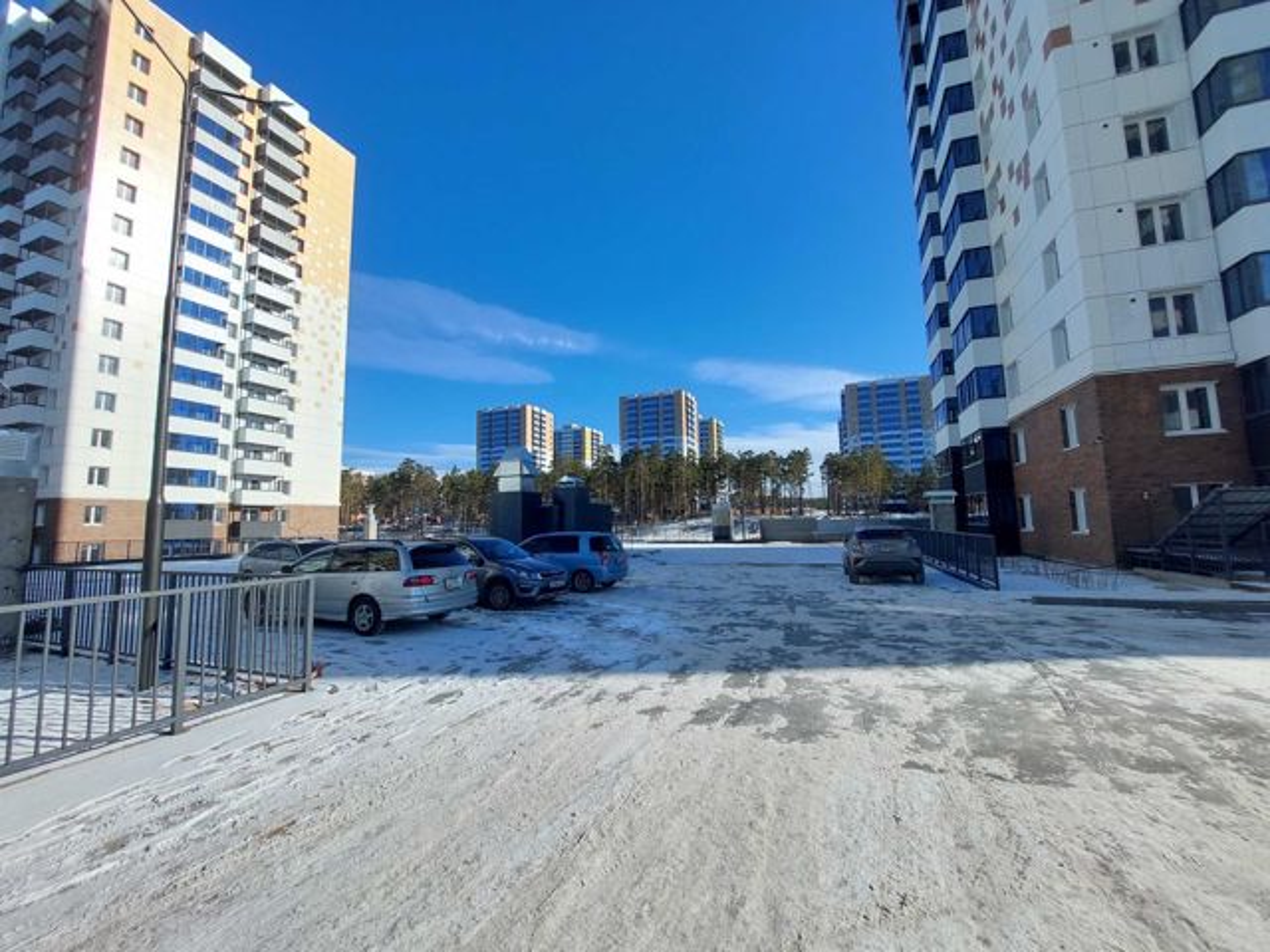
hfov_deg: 106.2
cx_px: 635
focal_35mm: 13
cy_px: 476
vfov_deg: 89.9
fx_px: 477
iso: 50
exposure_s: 1/1870
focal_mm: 1.74
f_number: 2.2
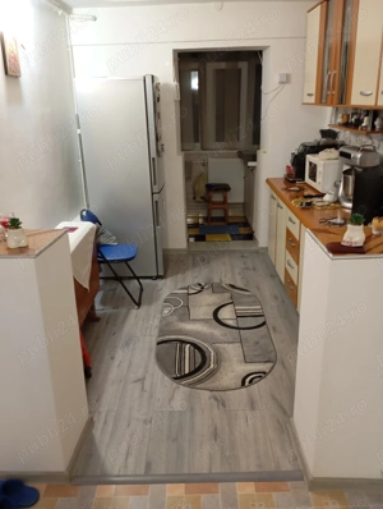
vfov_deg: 63.4
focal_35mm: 28
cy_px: 254
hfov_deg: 49.9
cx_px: 192
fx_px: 412
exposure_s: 1/20
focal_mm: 4.27
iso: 1304
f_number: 1.8
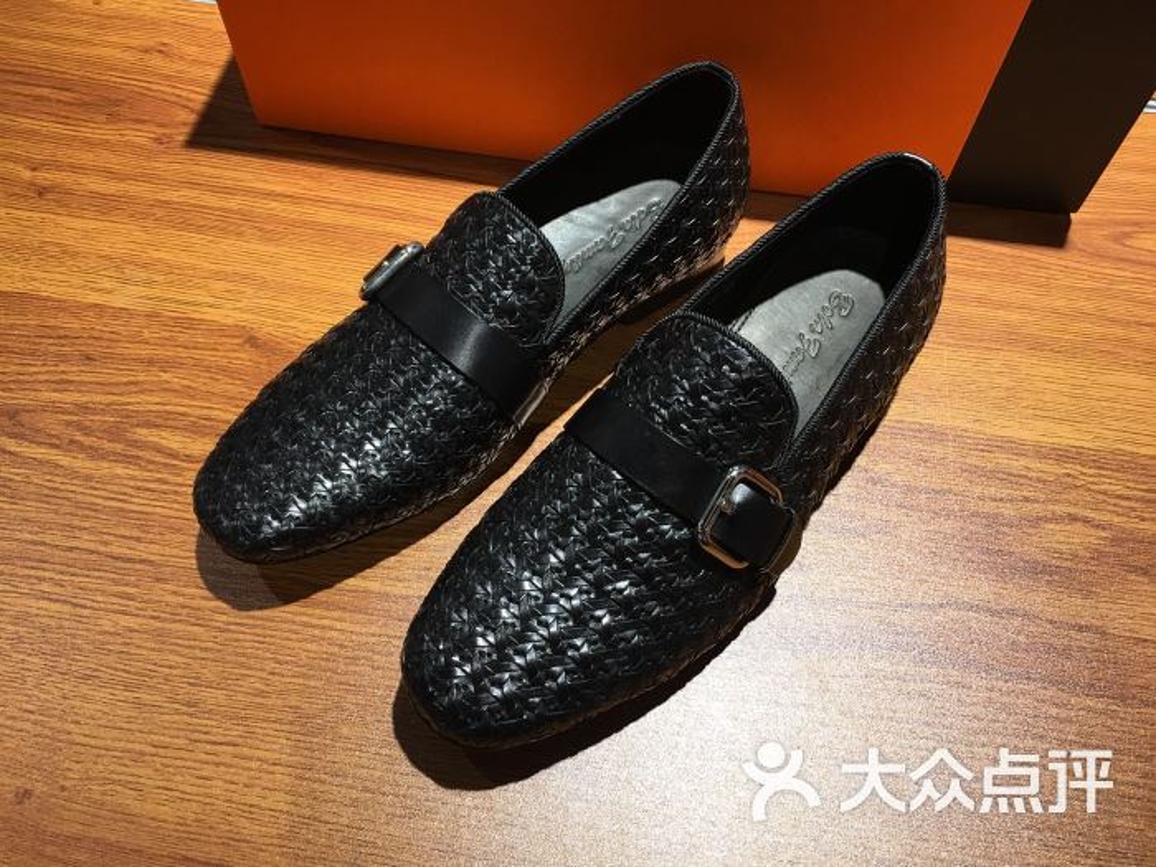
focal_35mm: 29
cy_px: 434
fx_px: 968
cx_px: 578
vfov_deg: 48.2
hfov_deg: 61.7
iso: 32
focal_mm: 4.15
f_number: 2.2
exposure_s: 1/33
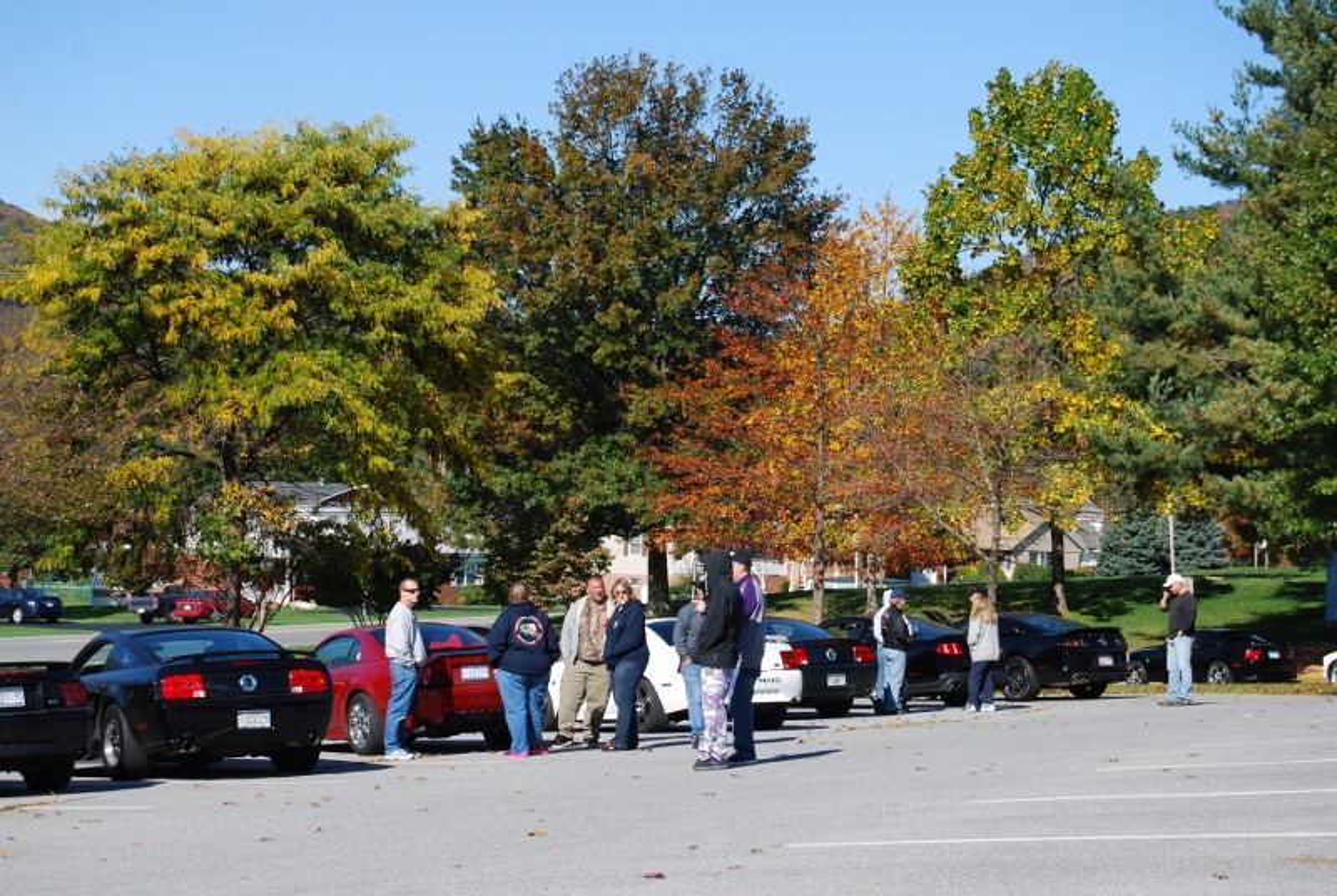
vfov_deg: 16.6
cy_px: 448
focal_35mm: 82
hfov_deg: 24.6
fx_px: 3068
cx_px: 668
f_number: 7.1
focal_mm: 55
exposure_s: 1/200
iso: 100
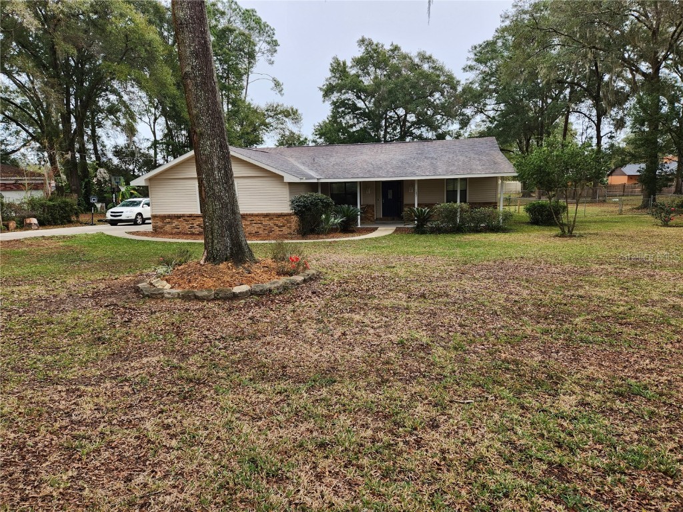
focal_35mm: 23
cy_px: 256
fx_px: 454
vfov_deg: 58.9
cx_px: 342
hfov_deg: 73.9
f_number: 1.8
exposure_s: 1/180
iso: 20
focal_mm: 5.4
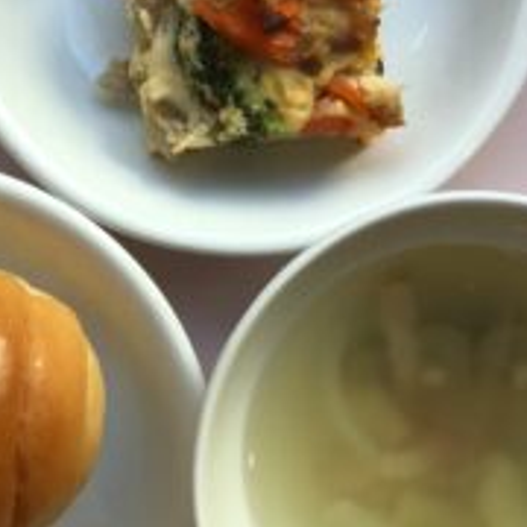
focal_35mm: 76
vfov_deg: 22.7
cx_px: 199
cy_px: 189
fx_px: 1309
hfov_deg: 22.7
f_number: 2.4
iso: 32
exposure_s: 1/60
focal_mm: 3.3
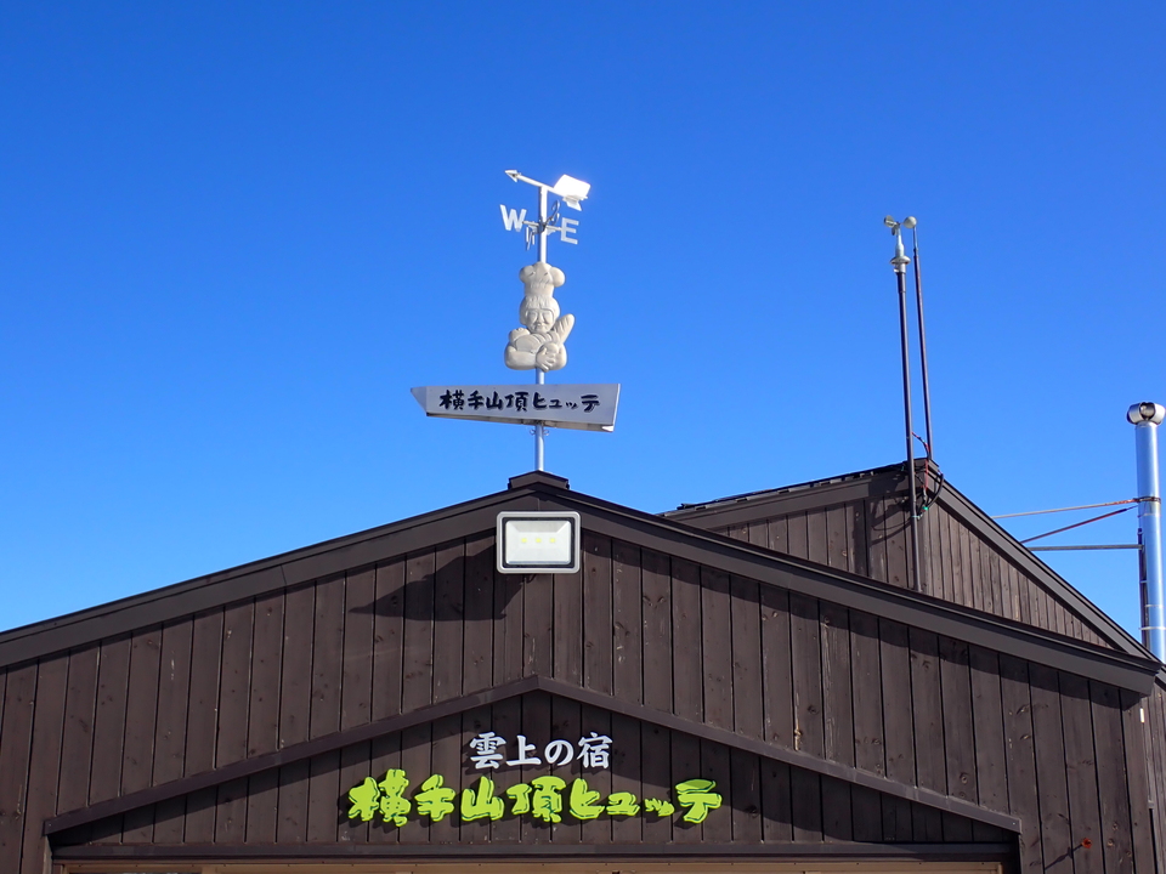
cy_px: 437
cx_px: 583
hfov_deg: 40.4
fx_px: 1583
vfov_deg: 30.9
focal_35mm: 47
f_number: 4.5
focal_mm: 8.4
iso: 100
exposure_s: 1/640
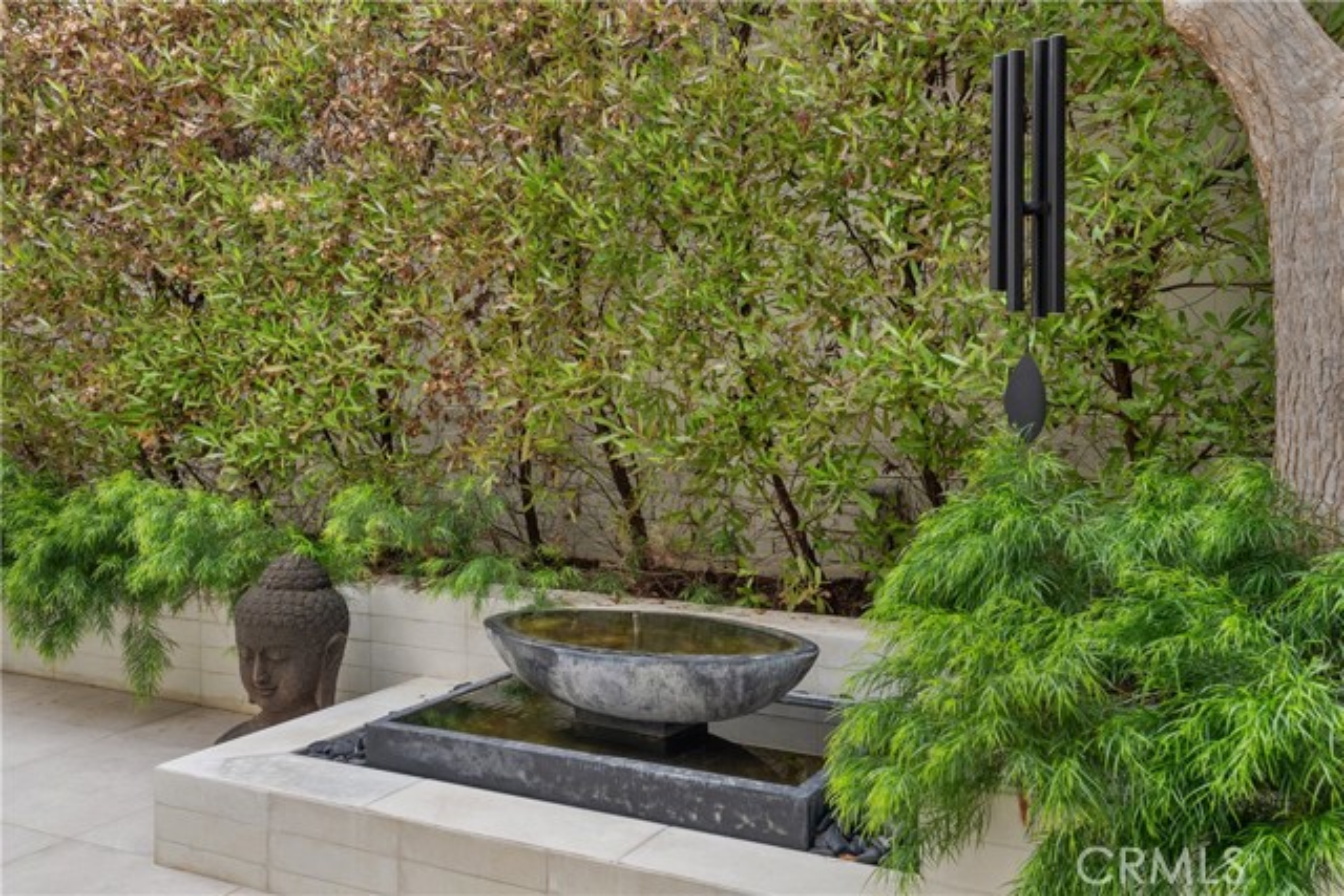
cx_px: 672
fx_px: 1307
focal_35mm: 35
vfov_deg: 37.9
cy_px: 448
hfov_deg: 54.4
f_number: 8
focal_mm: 35
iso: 100
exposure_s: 1/25
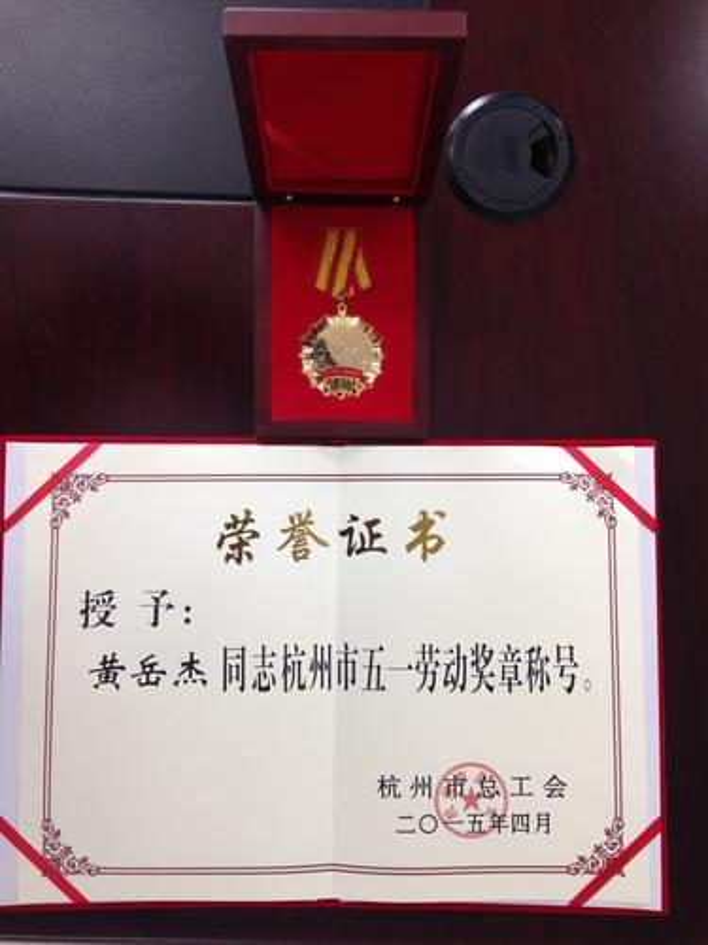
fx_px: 900
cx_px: 354
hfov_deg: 42.9
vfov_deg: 55.4
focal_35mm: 33
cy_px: 472
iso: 50
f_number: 2.4
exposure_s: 1/20
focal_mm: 4.12
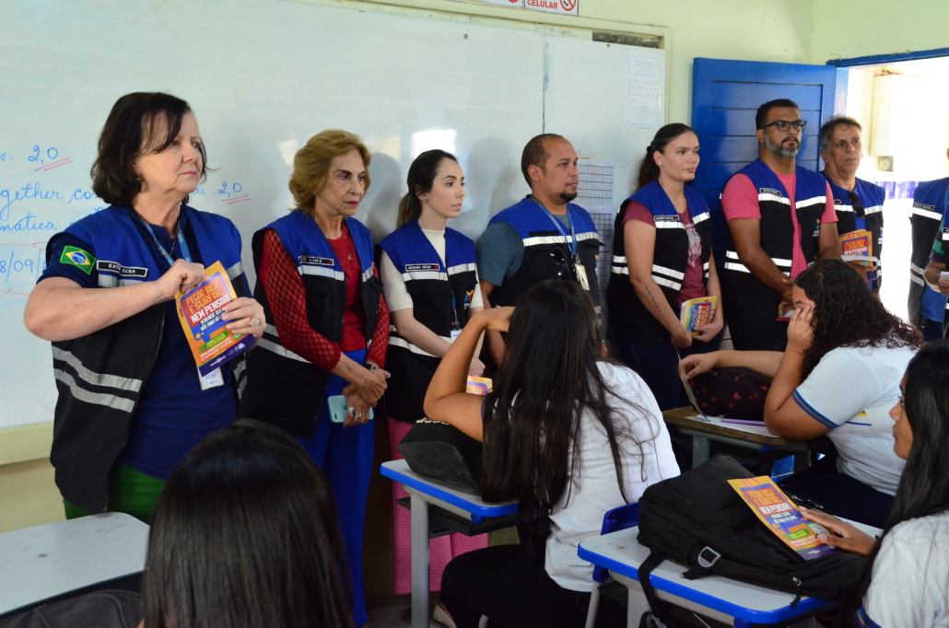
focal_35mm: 42
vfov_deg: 31.8
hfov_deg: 46.5
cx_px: 474
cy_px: 314
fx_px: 1105
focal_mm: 28
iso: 2500
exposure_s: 1/100
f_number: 5.6
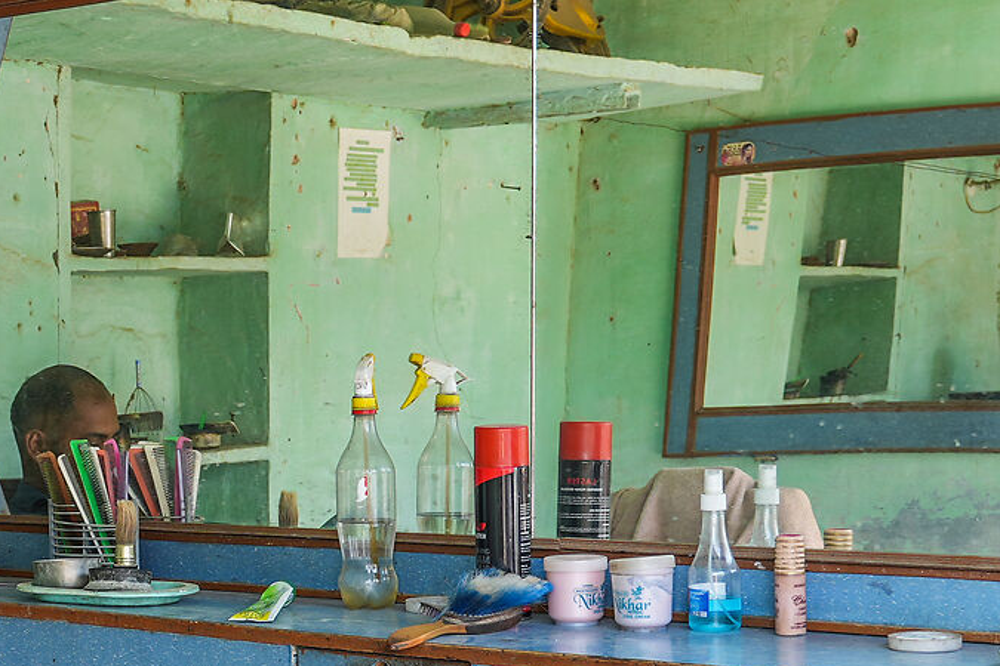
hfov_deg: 20.6
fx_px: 2666
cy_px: 521
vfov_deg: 14.2
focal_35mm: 96
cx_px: 30
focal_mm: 27
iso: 125
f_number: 4
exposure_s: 1/60
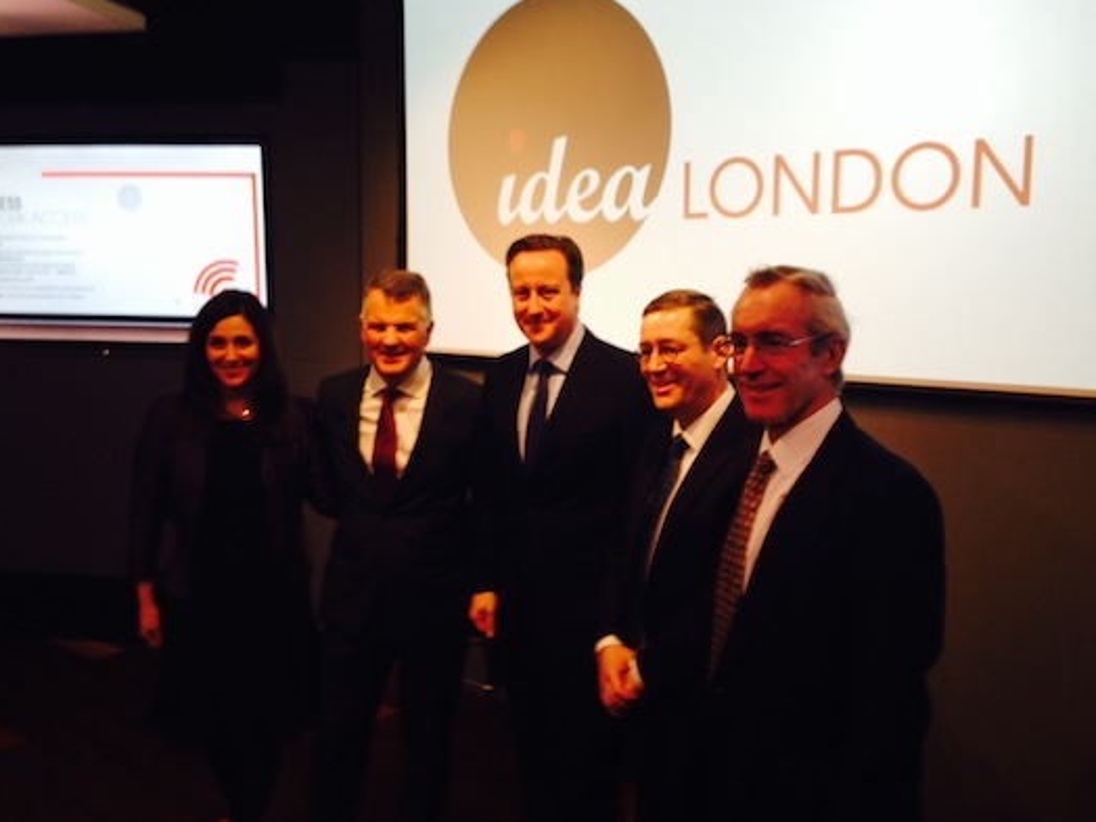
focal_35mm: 34
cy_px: 403
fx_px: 1076
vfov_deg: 41.8
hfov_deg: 54.0
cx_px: 556
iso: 50
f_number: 2.4
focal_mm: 4.12
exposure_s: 1/20
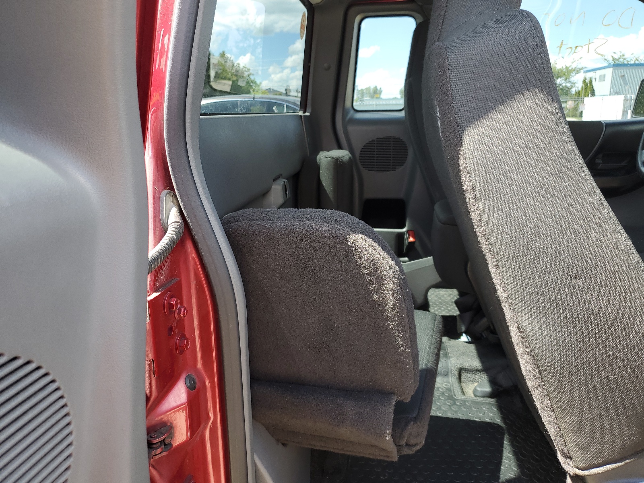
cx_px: 322
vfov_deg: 53.1
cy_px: 242
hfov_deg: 67.3
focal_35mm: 26
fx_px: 484
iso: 50
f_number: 1.5
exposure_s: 1/189
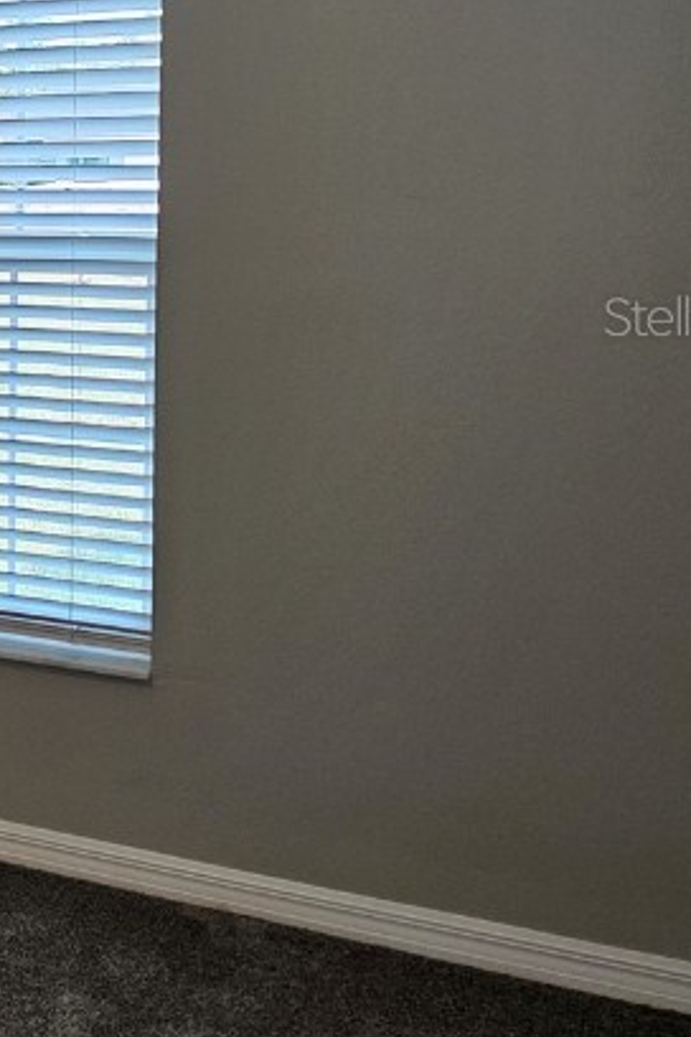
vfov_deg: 33.0
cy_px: 315
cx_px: -457
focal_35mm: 60
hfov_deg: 18.8
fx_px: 1727
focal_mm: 6.3
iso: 200
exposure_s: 1/120
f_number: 1.7
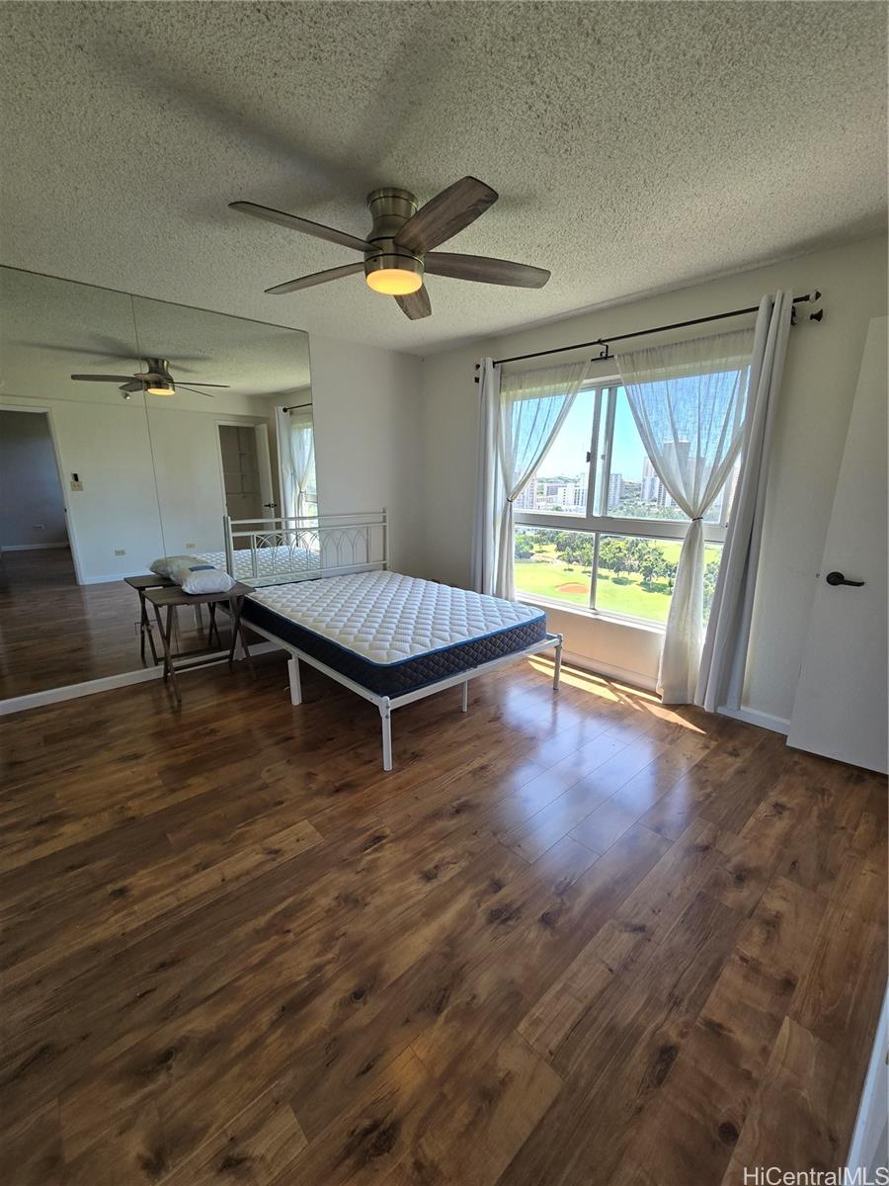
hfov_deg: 89.9
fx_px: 445
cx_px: 444
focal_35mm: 13
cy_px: 593
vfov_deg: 106.2
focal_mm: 2.2
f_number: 2.2
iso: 50
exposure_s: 1/174
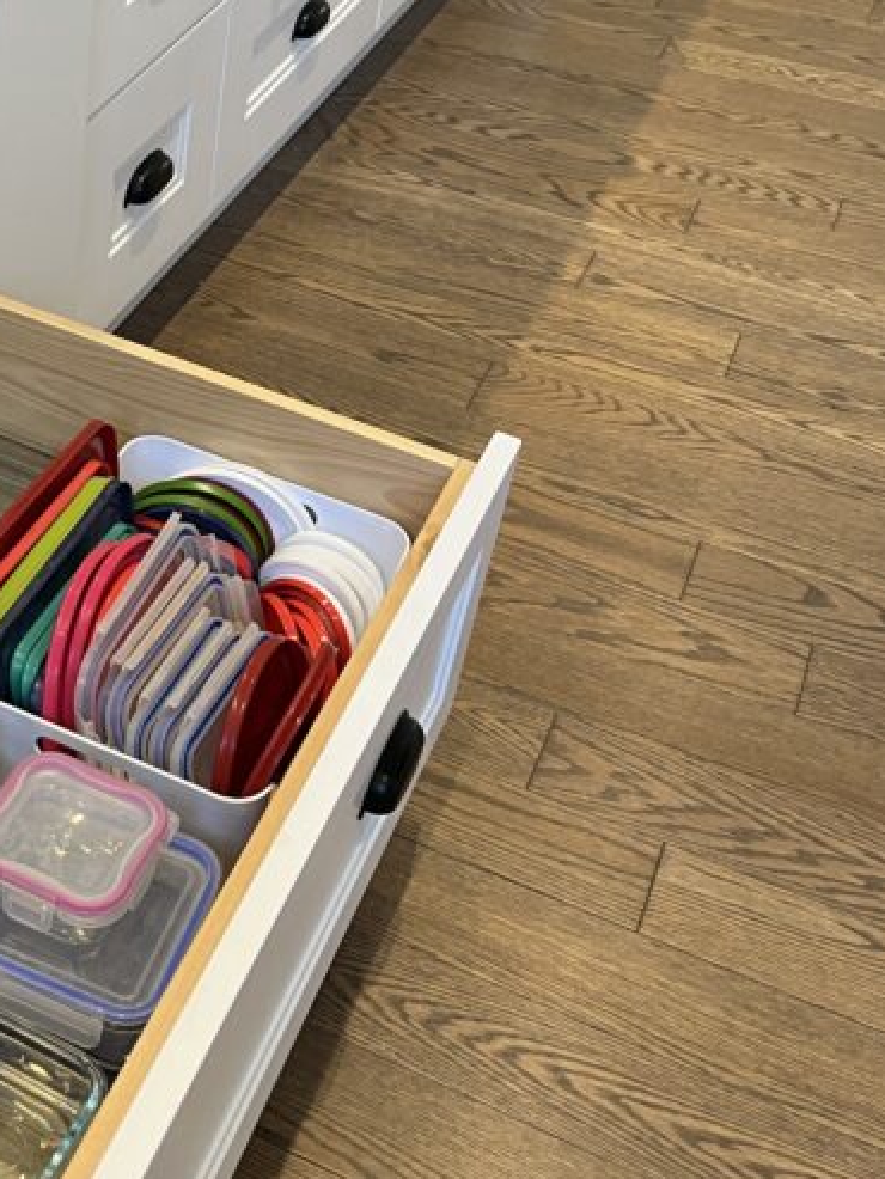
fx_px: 1840
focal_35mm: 54
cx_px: -7
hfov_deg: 25.6
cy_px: 265
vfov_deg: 34.6
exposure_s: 1/60
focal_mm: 5.1
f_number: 1.6
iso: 125
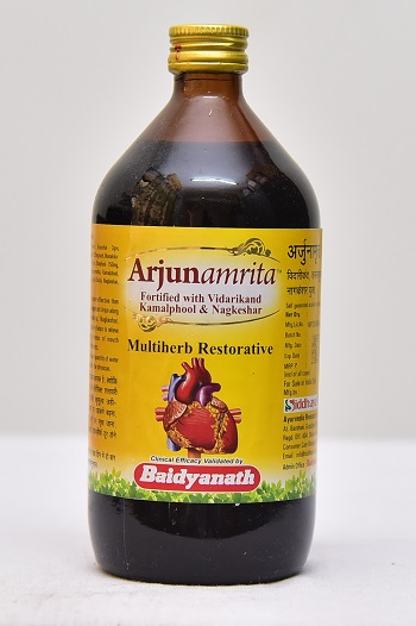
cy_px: 313
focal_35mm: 70
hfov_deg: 19.4
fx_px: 1215
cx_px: 208
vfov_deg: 28.9
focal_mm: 70
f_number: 4.5
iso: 1600
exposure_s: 1/125
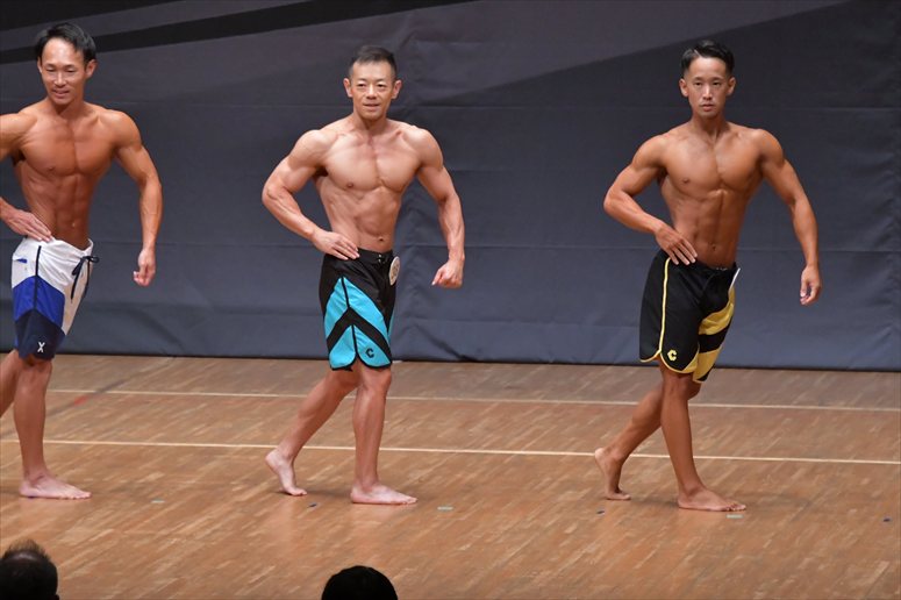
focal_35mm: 270
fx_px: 6754
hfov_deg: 7.6
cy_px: 300
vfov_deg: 5.1
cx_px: 450
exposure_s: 1/400
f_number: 5.6
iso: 6400
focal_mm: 180
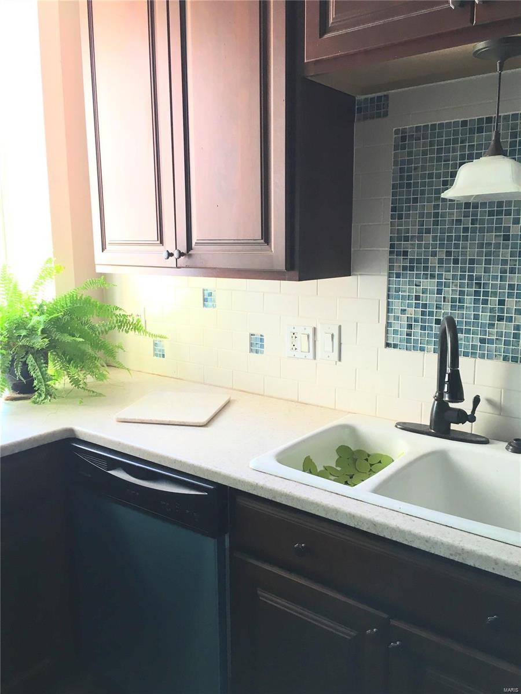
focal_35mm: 29
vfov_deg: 61.7
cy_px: 347
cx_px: 260
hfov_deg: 48.2
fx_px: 582
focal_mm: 4.15
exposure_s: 1/30
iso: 25
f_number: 2.2
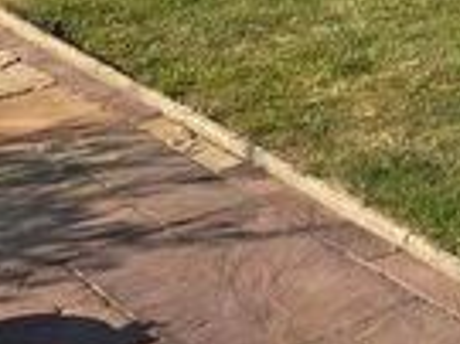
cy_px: -393
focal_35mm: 119
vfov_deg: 11.0
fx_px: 1580
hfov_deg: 15.5
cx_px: 644
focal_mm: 6.3
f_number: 1.7
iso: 12
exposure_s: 1/705
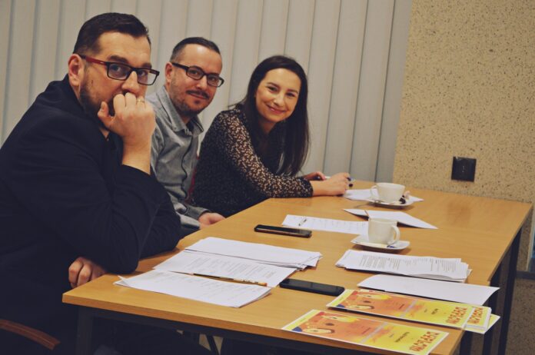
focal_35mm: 87
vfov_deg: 15.7
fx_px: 1291
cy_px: 178
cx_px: 268
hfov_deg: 23.4
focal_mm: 58
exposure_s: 1/125
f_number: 5
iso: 800
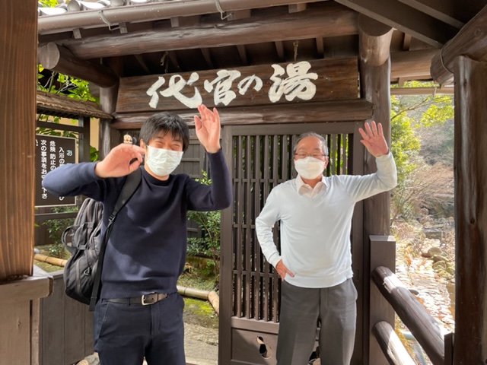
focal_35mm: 26
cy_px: 182
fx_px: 366
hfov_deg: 67.3
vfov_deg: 53.1
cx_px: 244
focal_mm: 4.2
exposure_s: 1/133
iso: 32
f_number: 1.6
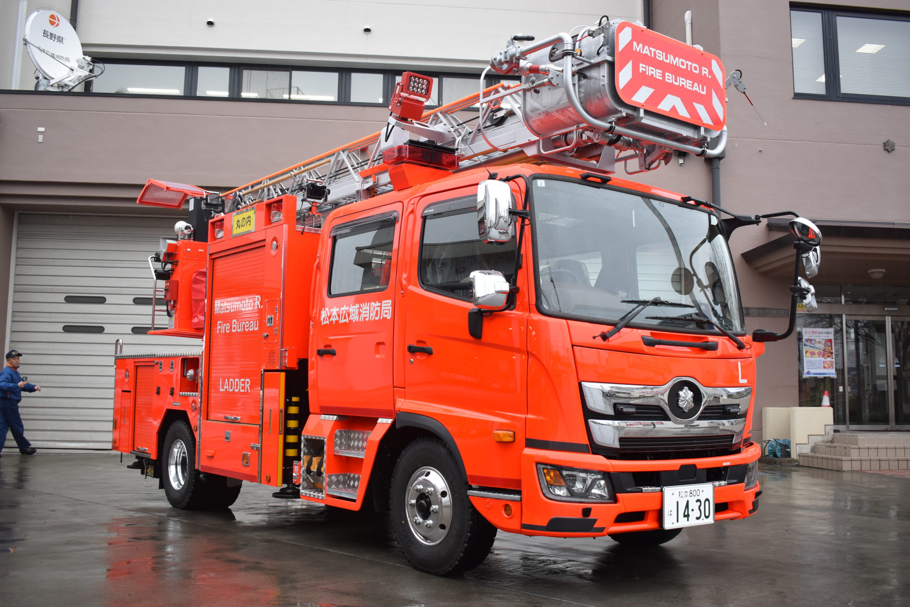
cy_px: 304
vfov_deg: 36.9
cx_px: 455
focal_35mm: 36
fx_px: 910
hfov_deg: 53.1
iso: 400
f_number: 4.5
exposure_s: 1/80
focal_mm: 24
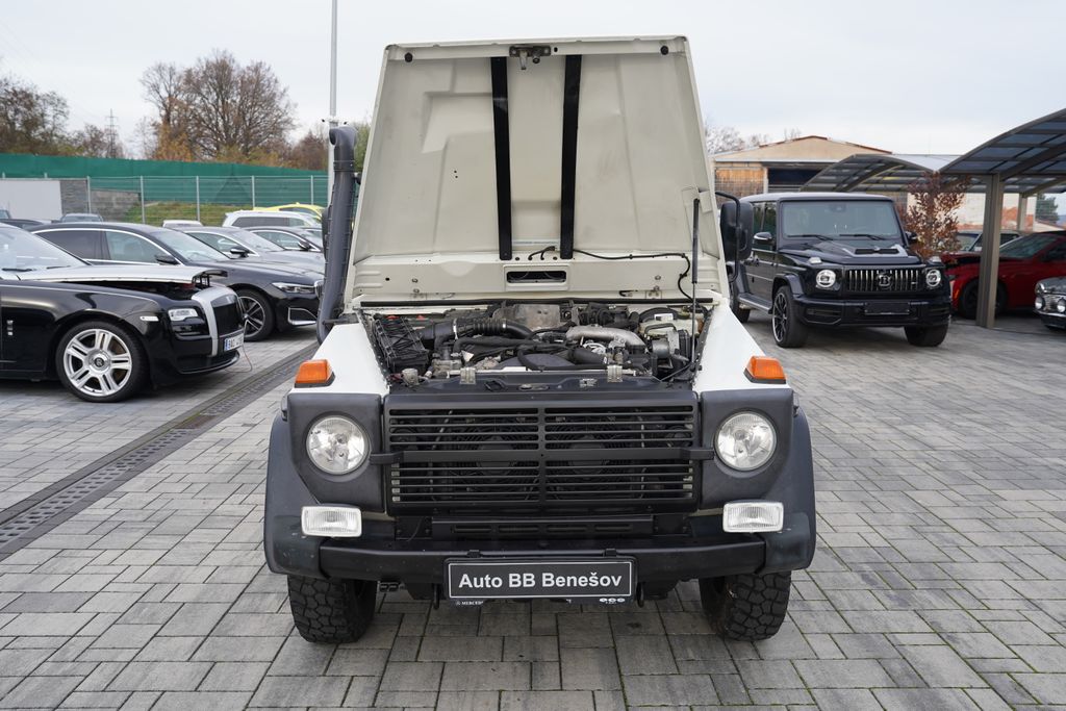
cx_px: 533
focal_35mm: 30
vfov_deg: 43.6
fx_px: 888
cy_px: 356
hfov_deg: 61.9
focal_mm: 30
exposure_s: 1/100
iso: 100
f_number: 5
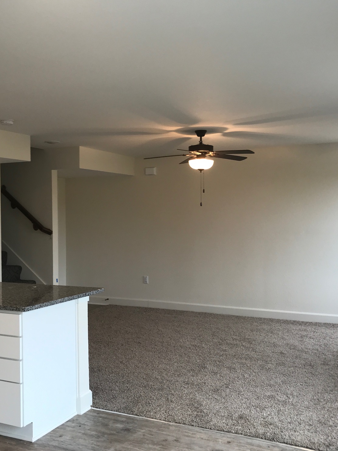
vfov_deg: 49.0
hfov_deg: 37.7
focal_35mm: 38
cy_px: 228
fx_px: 495
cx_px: 151
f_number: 1.8
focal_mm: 3.99
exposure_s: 1/60
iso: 25
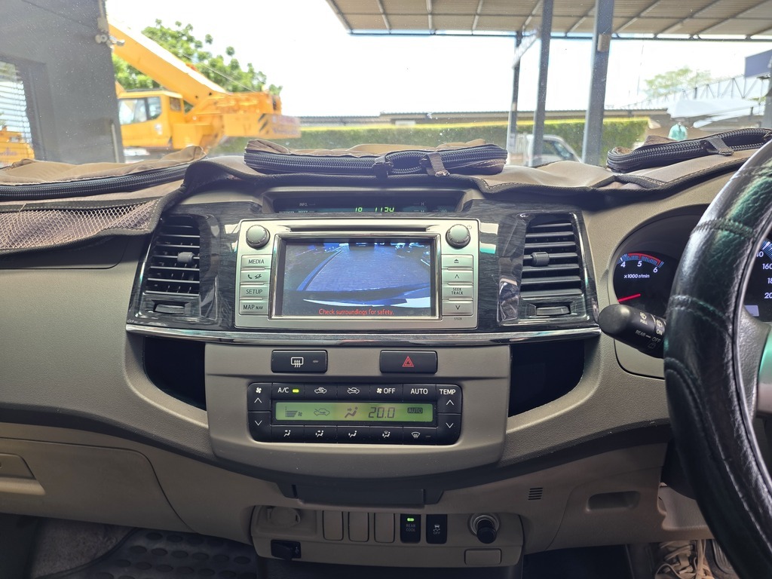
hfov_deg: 73.9
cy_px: 290
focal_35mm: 23
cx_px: 386
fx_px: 513
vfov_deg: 58.9
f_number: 1.7
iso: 50
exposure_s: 1/50
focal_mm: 6.25
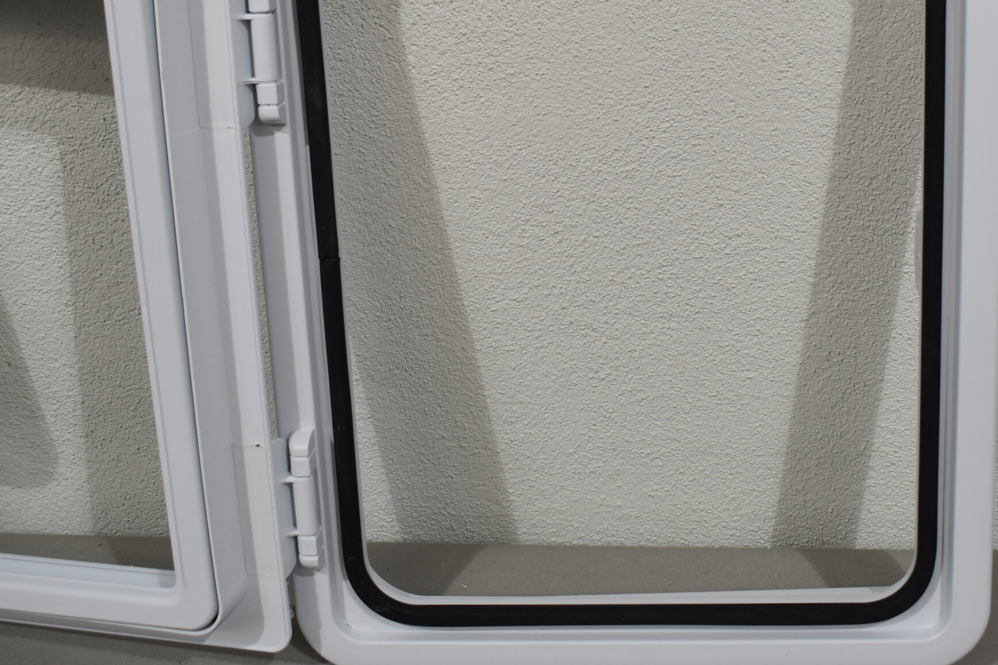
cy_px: 242
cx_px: 634
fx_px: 1469
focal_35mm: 53
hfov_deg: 37.3
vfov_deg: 25.4
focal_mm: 24
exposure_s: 1/125
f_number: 5.6
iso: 320
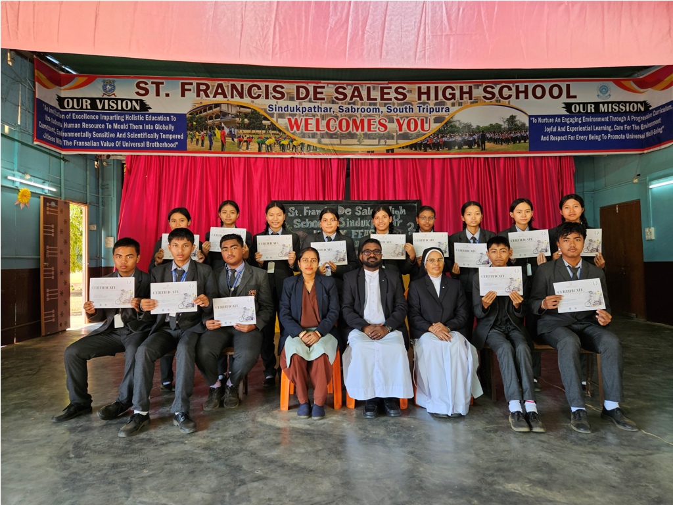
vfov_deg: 58.9
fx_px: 447
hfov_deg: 73.9
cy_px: 252
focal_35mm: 23
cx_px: 336
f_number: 1.8
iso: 50
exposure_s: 1/100
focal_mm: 5.4
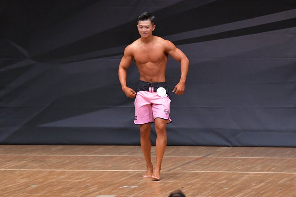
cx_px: 148
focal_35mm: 285
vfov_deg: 4.8
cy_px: 98
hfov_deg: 7.2
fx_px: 2342
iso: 6400
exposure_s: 1/400
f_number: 5.6
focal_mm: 190
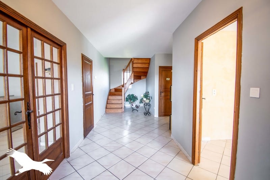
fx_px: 112
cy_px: 90
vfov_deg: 77.3
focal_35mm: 15
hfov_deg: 100.4
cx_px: 135
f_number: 4.5
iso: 640
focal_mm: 10
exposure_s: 1/30
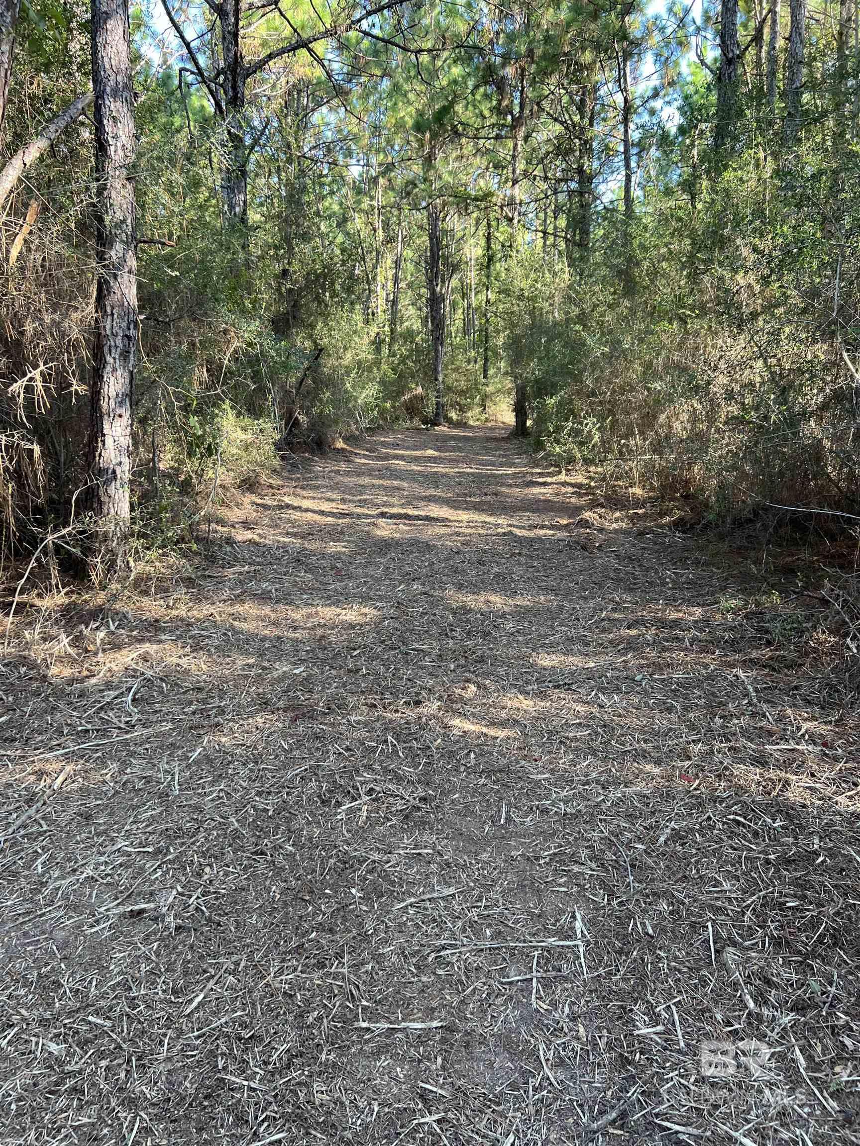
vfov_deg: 67.3
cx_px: 430
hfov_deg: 53.1
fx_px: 861
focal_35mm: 26
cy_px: 573
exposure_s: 1/121
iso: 40
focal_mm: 5.7
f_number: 1.5
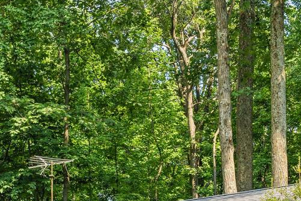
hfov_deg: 17.7
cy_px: 277
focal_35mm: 115
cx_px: 67
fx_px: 961
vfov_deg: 11.5
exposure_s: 1/500
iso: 500
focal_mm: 40
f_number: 8
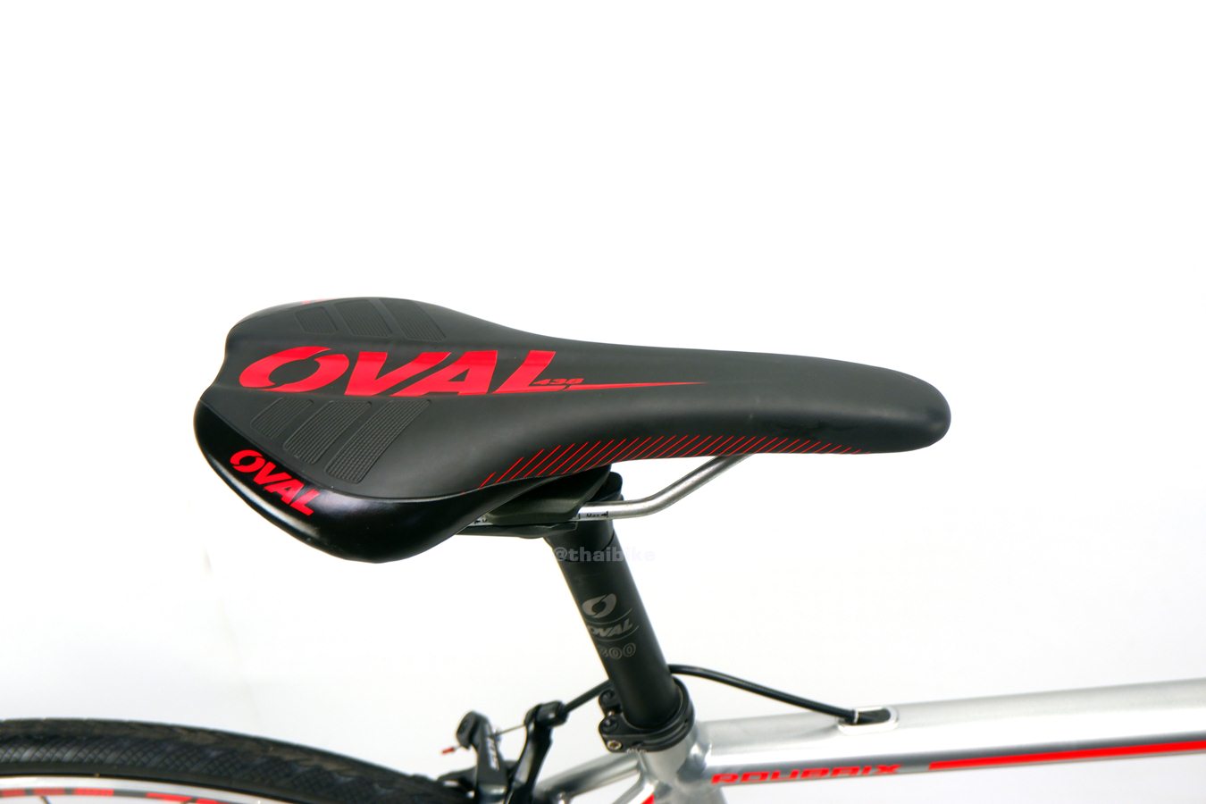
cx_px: 603
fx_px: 1273
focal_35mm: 38
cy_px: 402
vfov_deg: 35.1
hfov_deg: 50.7
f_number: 4.4
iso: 200
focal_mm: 25.6
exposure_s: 1/125
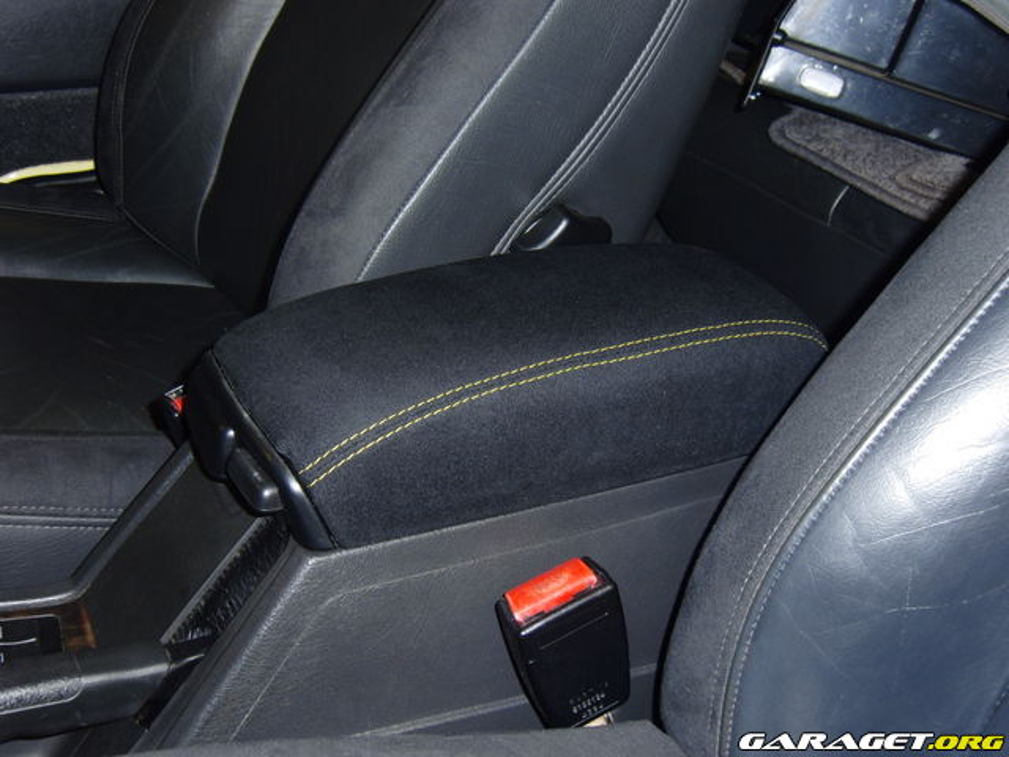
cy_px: 378
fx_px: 1166
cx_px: 504
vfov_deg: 36.0
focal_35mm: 40
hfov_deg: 46.8
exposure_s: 1/15
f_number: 3.8
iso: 125
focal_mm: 7.1
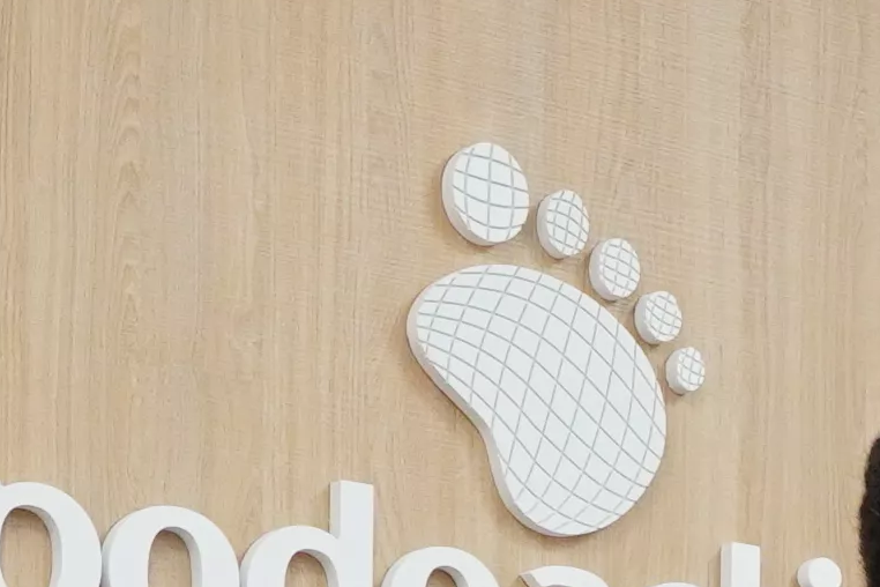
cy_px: 1261
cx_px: 1862
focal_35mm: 130
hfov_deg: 13.2
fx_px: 3176
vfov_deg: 9.7
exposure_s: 1/200
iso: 800
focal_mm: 11
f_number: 3.5
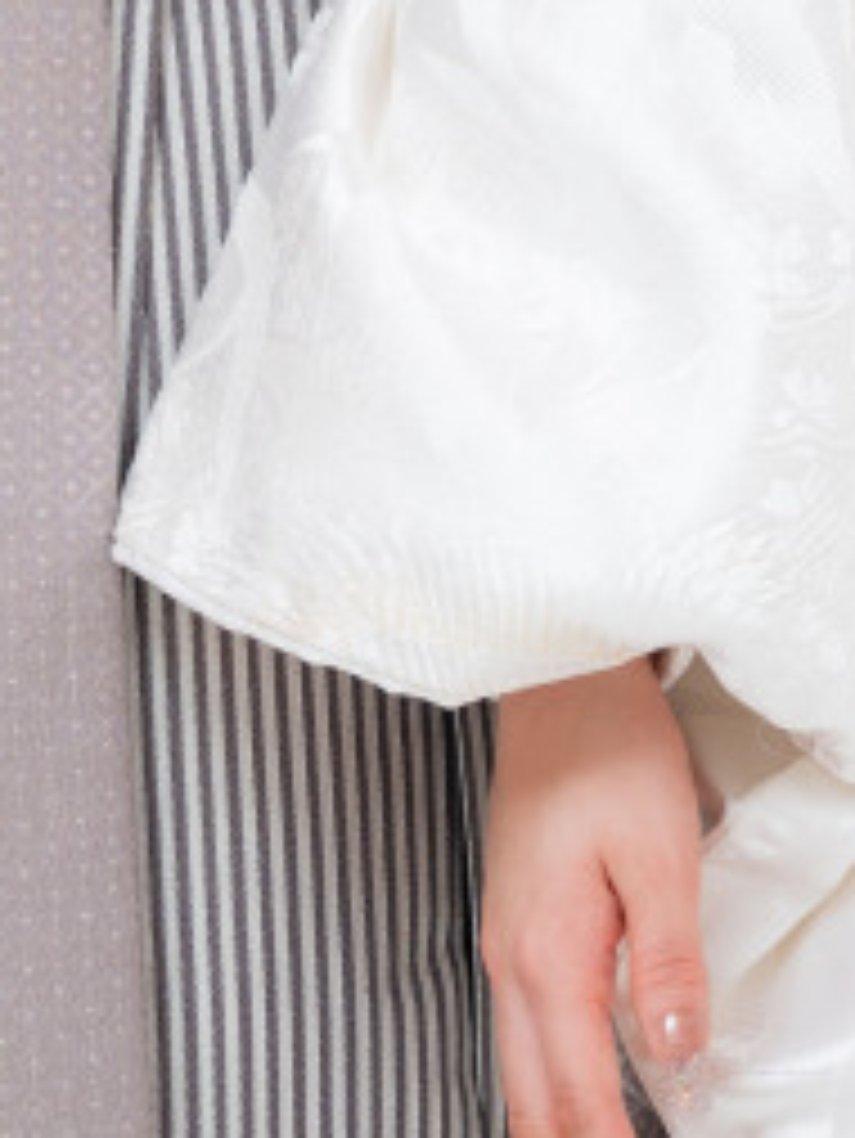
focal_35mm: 388
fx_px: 12767
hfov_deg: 3.8
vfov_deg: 5.0
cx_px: 513
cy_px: -1444
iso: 200
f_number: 2.5
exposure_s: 1/160
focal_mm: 85
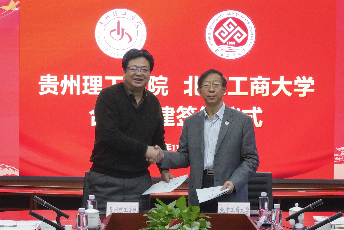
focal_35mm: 35
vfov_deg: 37.9
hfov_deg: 54.4
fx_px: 335
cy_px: 115
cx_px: 172
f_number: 9
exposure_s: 1/50
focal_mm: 35
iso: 1600
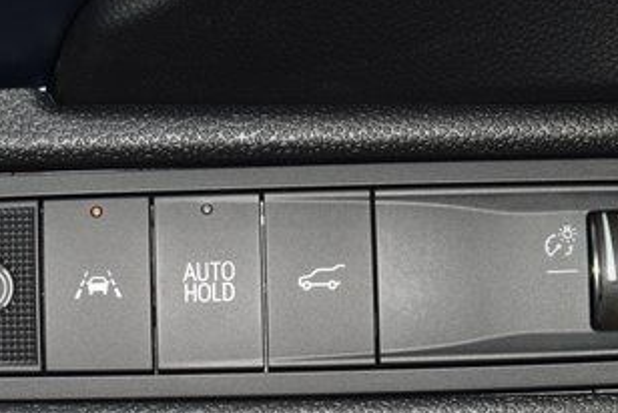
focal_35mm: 218
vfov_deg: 6.3
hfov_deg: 9.4
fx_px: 3746
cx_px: 173
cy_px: 244
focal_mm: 70
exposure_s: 1/125
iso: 100
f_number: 8
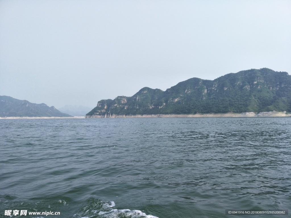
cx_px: 146
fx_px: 202
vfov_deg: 56.8
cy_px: 109
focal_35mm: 24
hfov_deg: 71.6
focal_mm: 4.1
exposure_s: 1/1016
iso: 33
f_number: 1.7
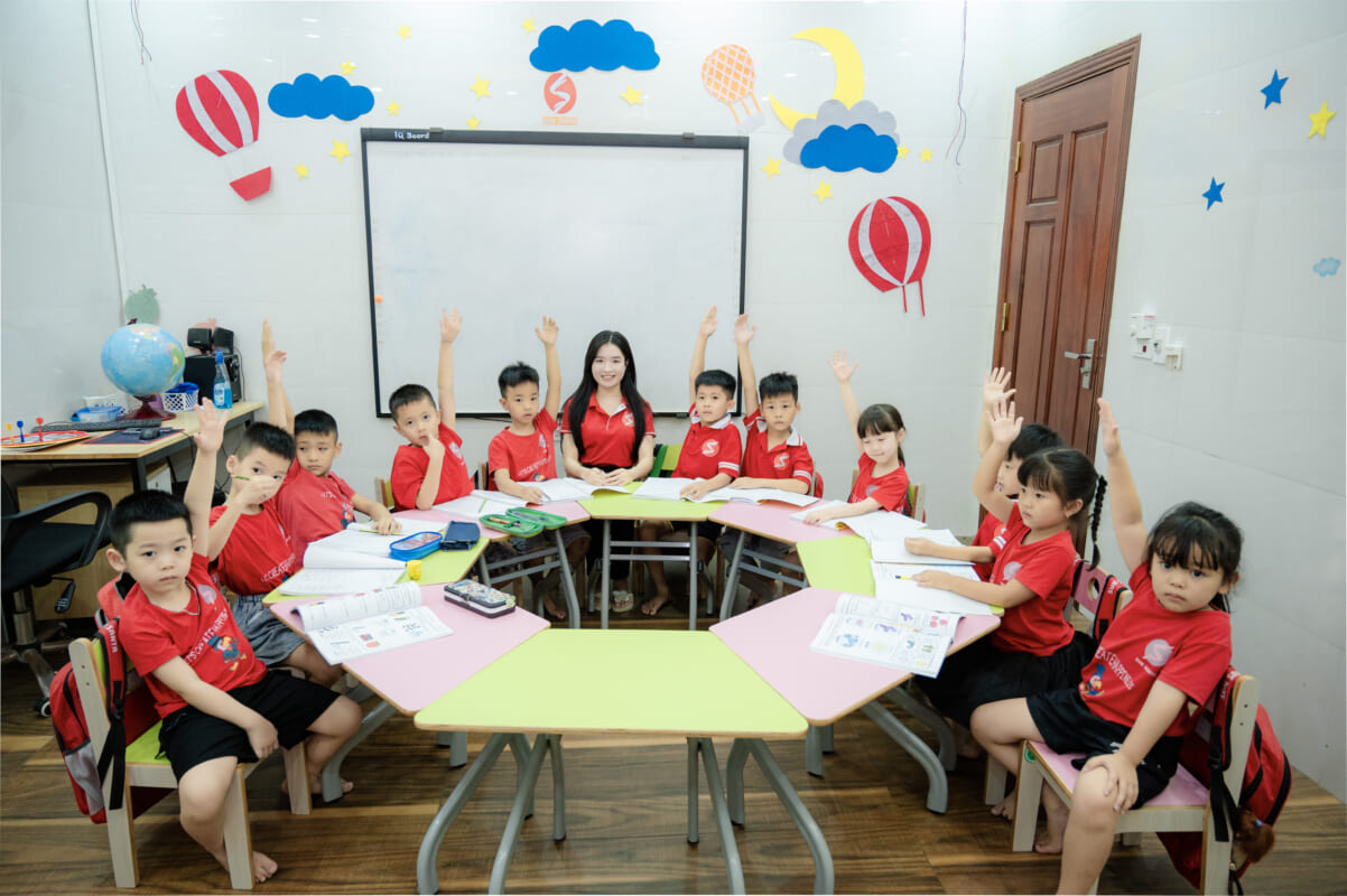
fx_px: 897
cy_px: 448
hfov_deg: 73.8
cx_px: 674
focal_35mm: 24
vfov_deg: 53.1
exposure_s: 1/100
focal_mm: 24
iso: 1600
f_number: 4
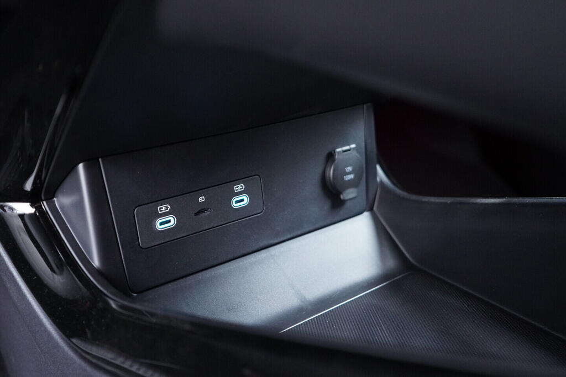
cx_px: 283
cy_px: 188
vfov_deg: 36.9
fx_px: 566
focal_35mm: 36
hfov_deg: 53.1
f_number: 2.8
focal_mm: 24
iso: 3200
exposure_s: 1/40
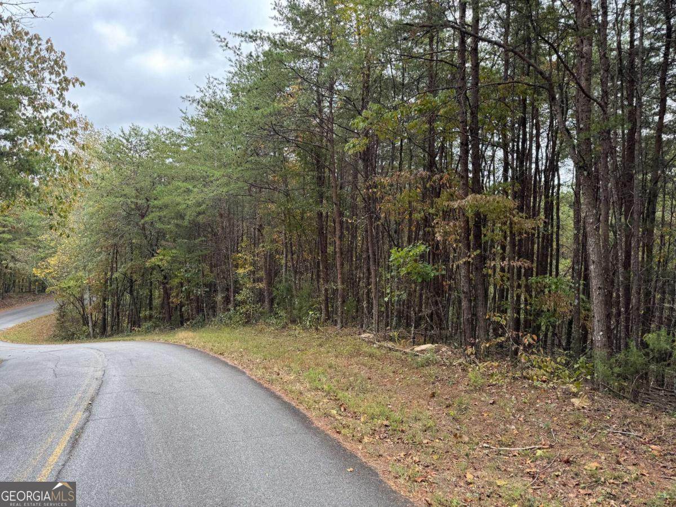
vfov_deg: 56.8
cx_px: 338
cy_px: 254
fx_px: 469
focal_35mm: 24
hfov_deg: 71.6
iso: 80
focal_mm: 6.76
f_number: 1.78
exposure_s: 1/514
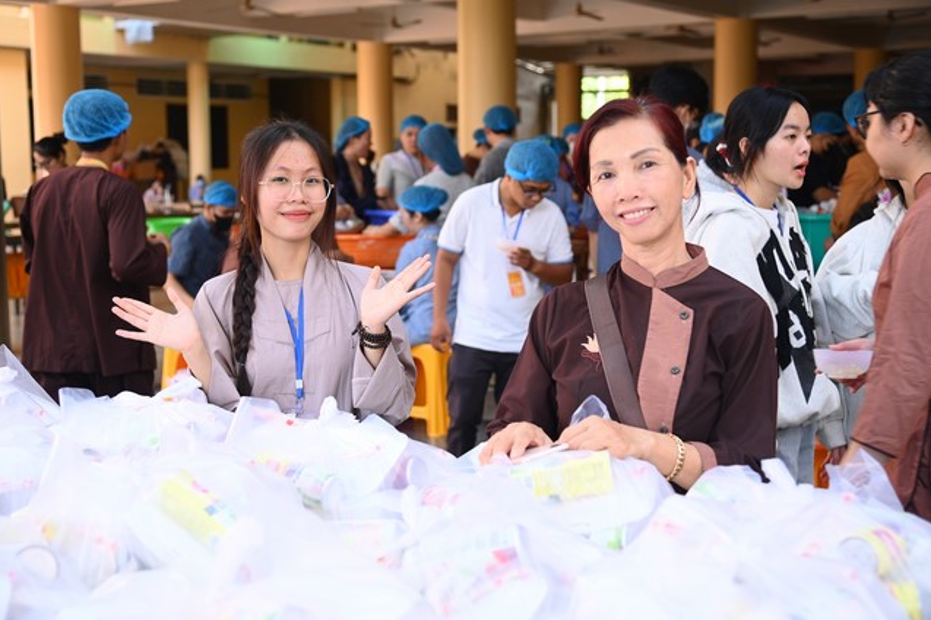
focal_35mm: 51
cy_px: 313
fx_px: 1318
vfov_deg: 26.5
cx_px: 468
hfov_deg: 38.9
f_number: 4
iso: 500
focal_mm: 50
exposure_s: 1/160
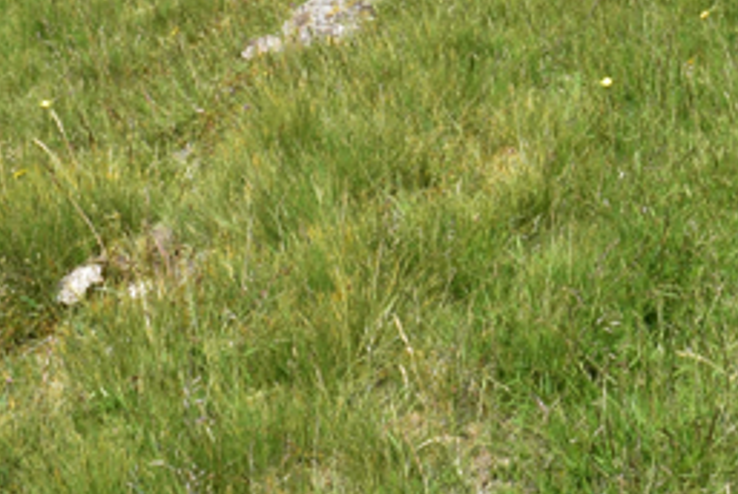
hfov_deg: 18.4
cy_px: -395
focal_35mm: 105
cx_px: 887
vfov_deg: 12.0
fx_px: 2155
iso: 400
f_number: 14
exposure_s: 1/320
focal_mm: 18
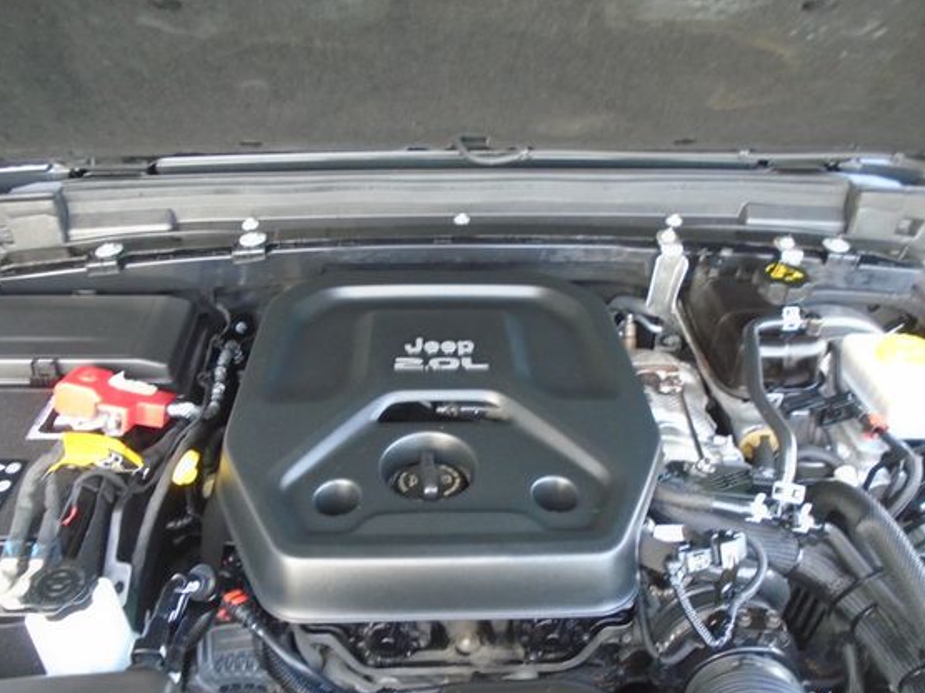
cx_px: 443
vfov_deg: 46.7
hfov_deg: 60.0
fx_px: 801
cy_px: 393
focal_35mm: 30
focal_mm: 4.6
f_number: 3.2
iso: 250
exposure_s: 1/30
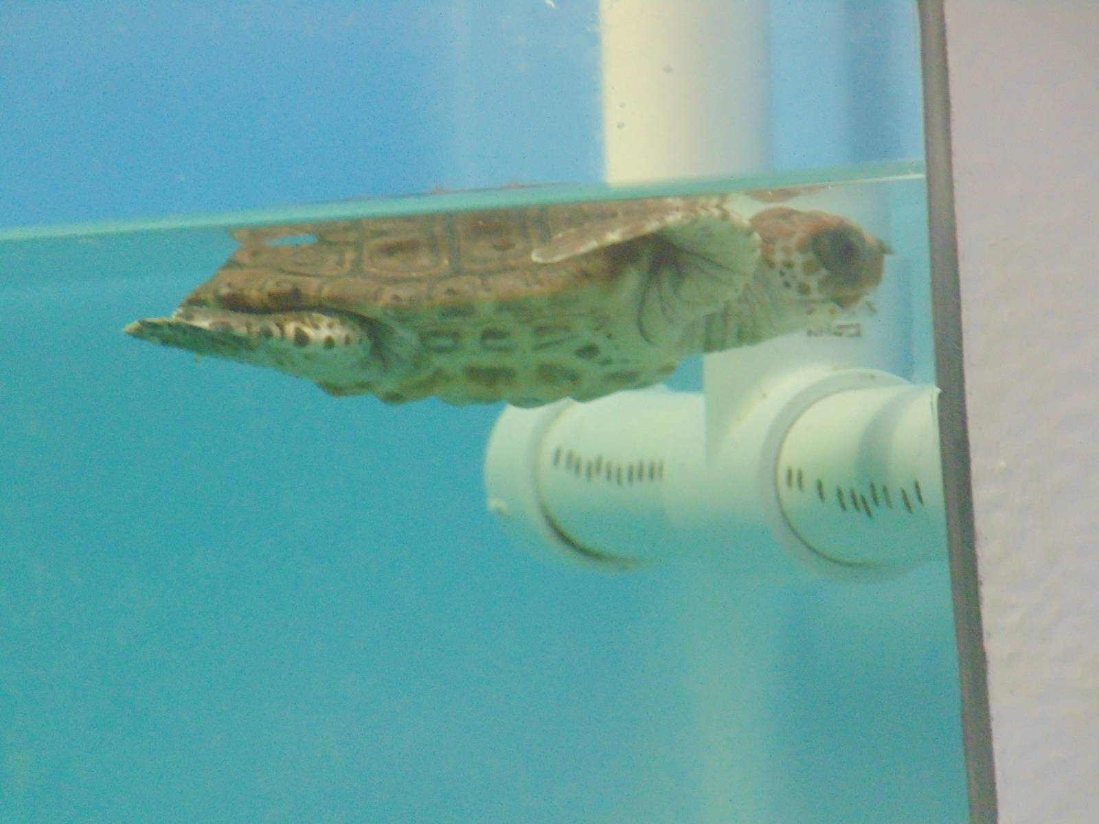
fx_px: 14128
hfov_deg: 4.5
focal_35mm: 445
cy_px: 412
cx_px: 550
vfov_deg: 3.3
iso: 800
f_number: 6
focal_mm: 79.9
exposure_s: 1/80
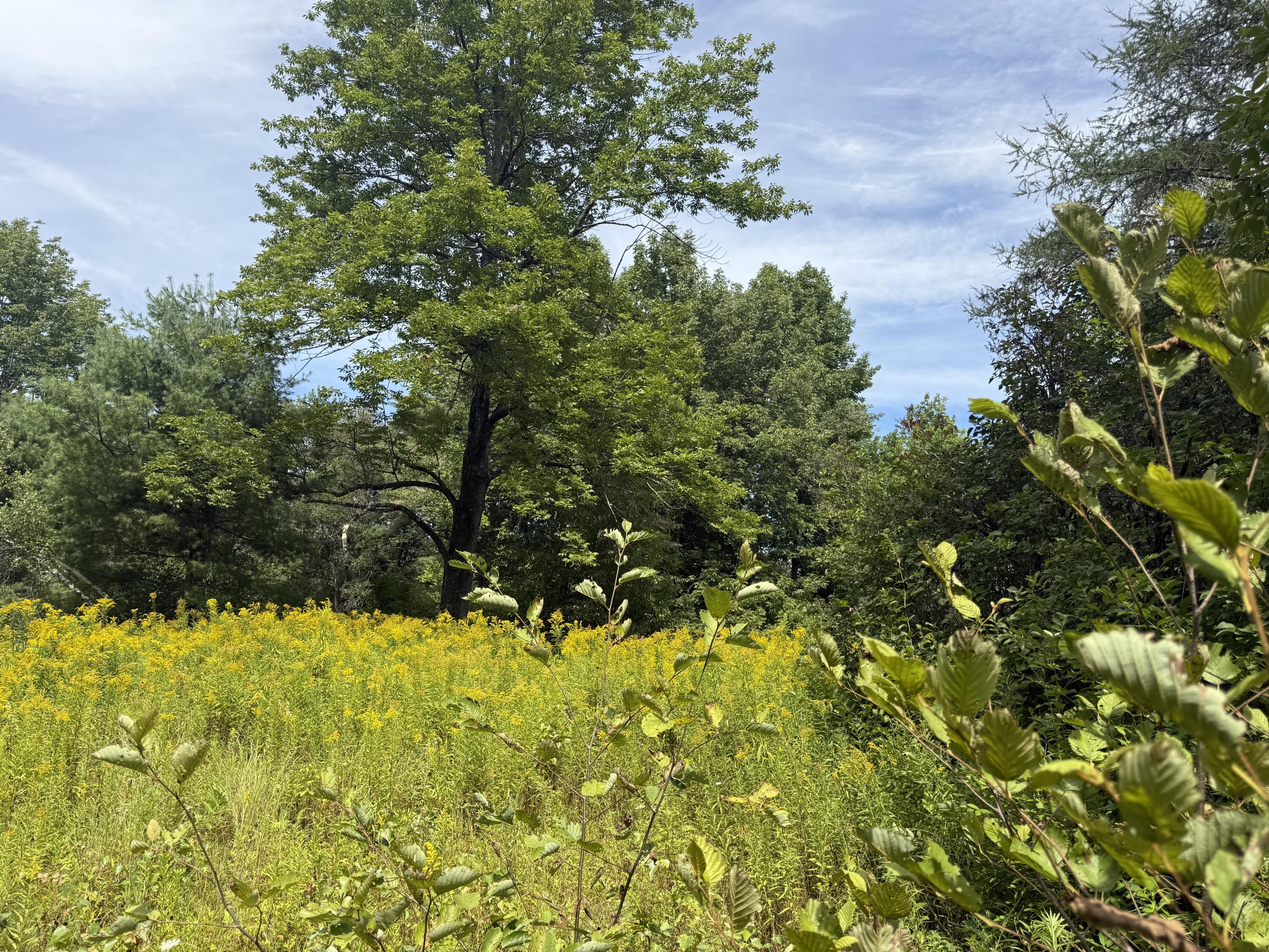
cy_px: 476
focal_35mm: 24
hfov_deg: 71.6
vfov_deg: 56.8
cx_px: 634
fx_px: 880
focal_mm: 6.76
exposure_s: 1/2611
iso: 80
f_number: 1.78
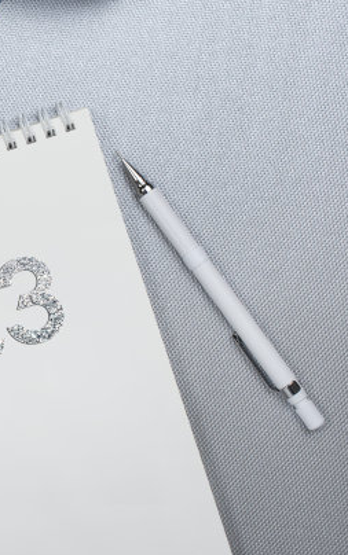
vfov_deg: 23.5
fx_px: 1333
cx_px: -59
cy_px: 278
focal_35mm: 88
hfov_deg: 14.4
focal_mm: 38
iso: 500
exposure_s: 1/200
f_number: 9
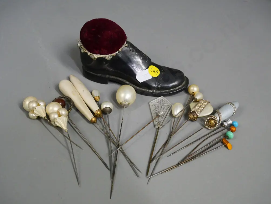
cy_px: 102
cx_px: 134
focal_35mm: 45
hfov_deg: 42.1
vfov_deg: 32.2
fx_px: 352
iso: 3200
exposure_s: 1/80
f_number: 6.3
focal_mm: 22
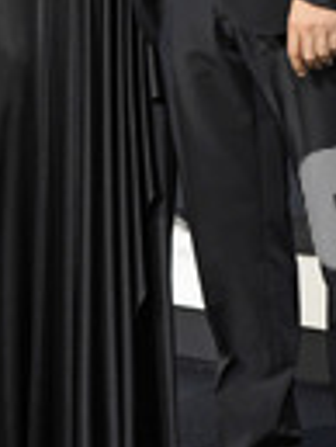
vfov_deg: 6.6
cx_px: 163
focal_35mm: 297
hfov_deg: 5.0
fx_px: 3837
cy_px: 14
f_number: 5.6
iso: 1250
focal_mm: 100
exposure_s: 1/125
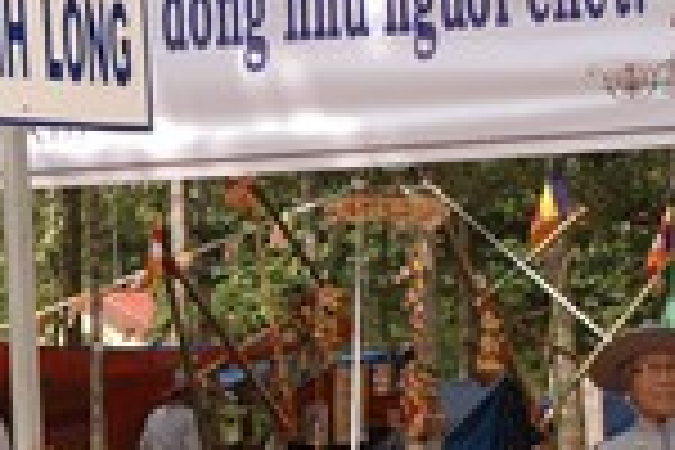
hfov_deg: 10.8
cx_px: -216
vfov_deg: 7.4
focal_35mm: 185
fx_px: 3471
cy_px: 338
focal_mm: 29
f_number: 8
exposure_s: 1/250
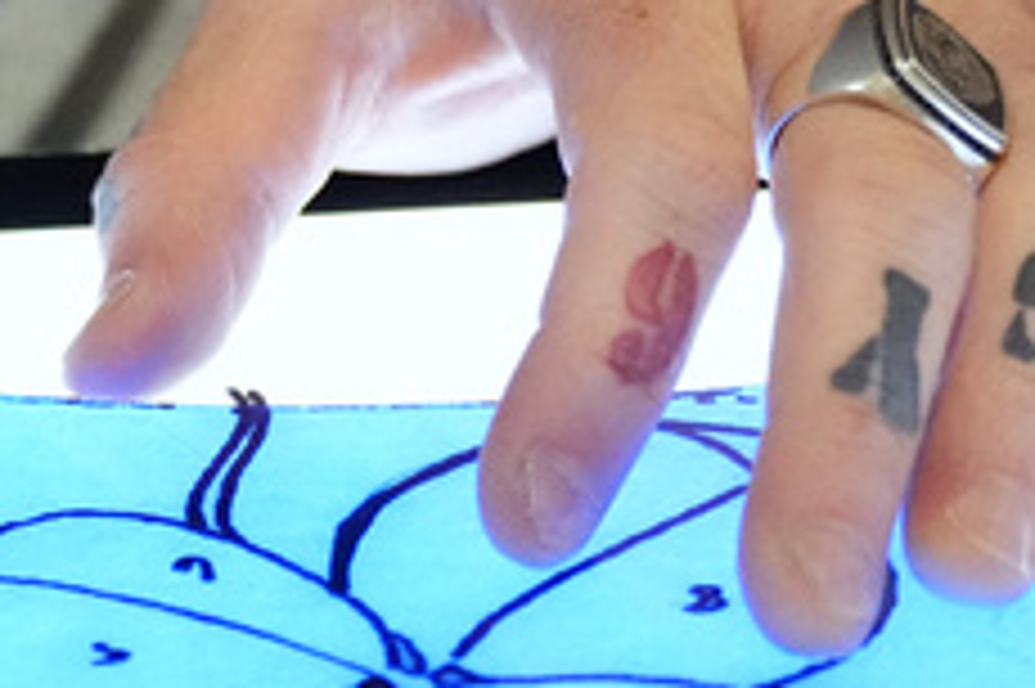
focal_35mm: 517
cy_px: -488
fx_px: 14853
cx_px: -724
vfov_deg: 2.6
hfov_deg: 4.0
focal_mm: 116
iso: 8000
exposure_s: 1/1600
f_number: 2.8
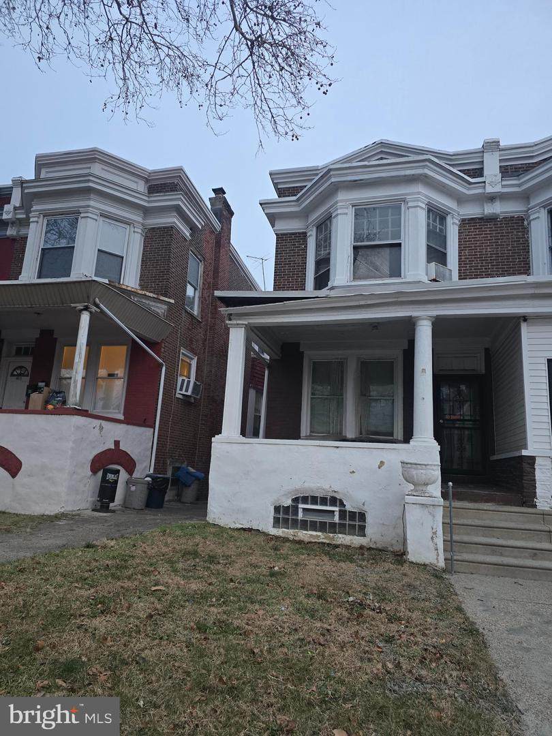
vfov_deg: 73.9
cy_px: 368
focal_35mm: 23
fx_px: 489
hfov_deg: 58.9
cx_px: 276
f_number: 1.7
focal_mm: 6.3
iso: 320
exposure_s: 1/120
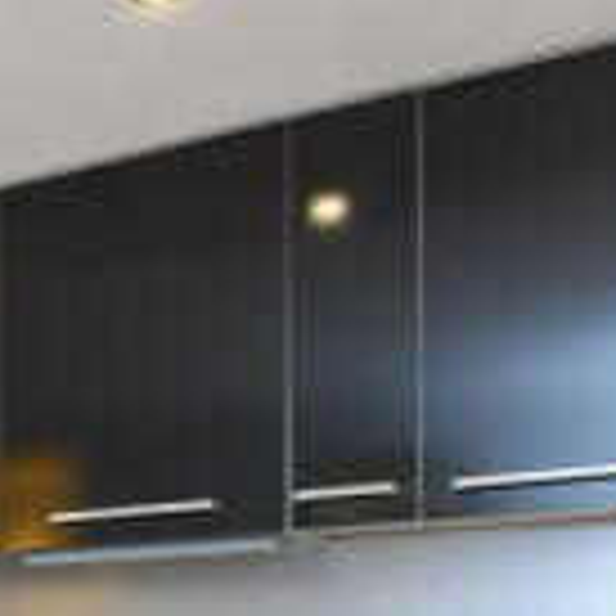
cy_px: 683
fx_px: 1309
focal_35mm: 65
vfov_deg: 24.6
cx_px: -220
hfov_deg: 23.0
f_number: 7.1
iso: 800
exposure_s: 1/25
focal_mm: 16
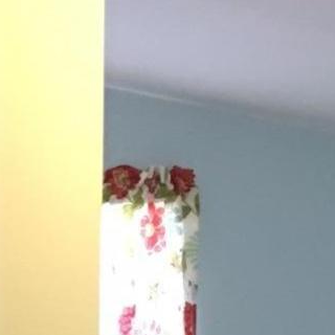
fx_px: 1752
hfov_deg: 10.7
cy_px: 644
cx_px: -98
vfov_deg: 10.2
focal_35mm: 160
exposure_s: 1/15
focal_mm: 4.15
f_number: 2.2
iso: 100
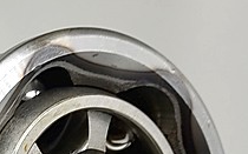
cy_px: 384
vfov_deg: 7.2
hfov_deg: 11.9
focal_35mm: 171
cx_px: -78
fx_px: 1155
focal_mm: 4.74
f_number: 1.79
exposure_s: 1/100
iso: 170
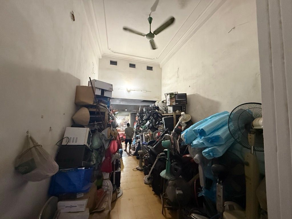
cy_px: 110
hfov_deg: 102.1
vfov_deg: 85.7
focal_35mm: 14
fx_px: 118
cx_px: 146
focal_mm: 2.22
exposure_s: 1/60
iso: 640
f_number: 2.2
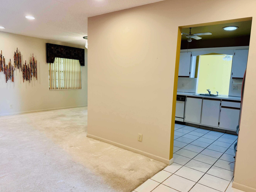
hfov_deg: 67.2
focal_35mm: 26
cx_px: 137
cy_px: 102
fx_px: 192
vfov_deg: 53.0
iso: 160
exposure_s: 1/60
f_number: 1.78
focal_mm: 6.86
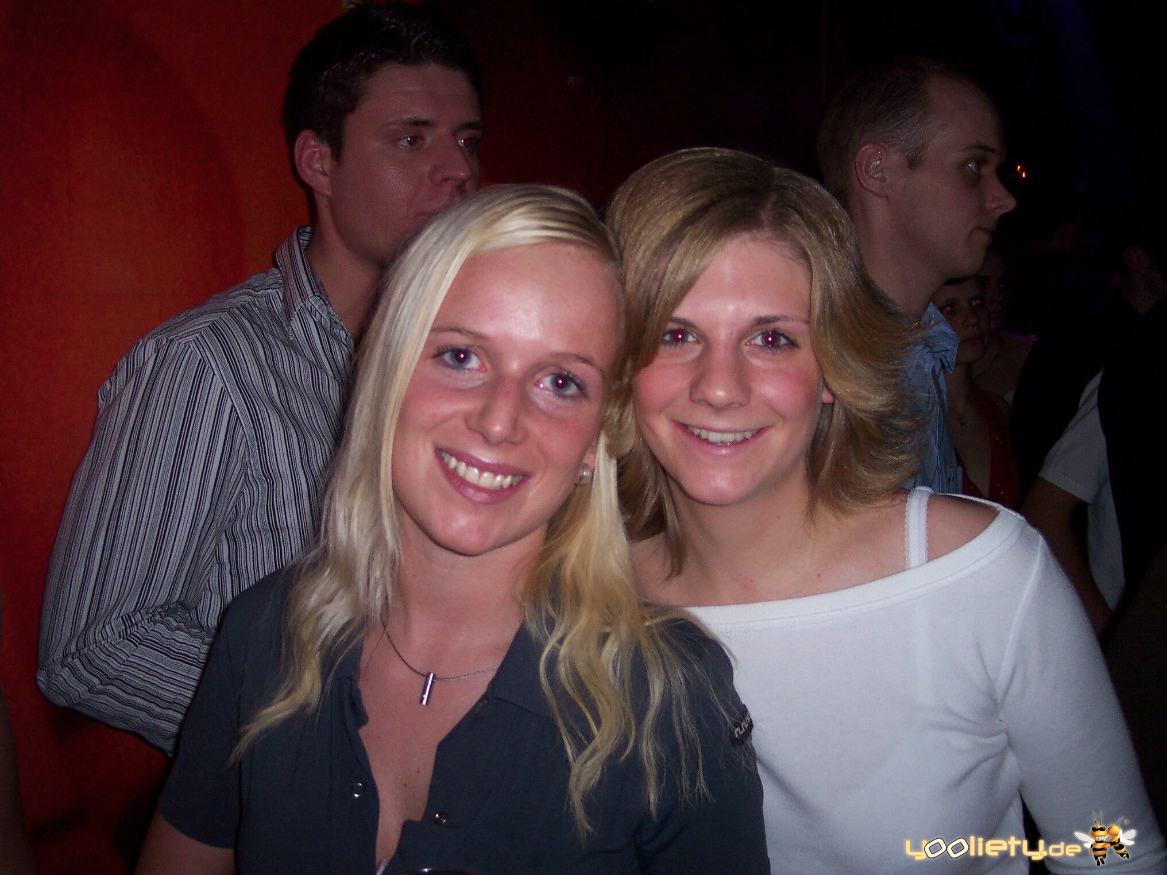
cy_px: 438
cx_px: 584
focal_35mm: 38
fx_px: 1281
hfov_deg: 49.0
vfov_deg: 37.7
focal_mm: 8
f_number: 2.8
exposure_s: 1/30
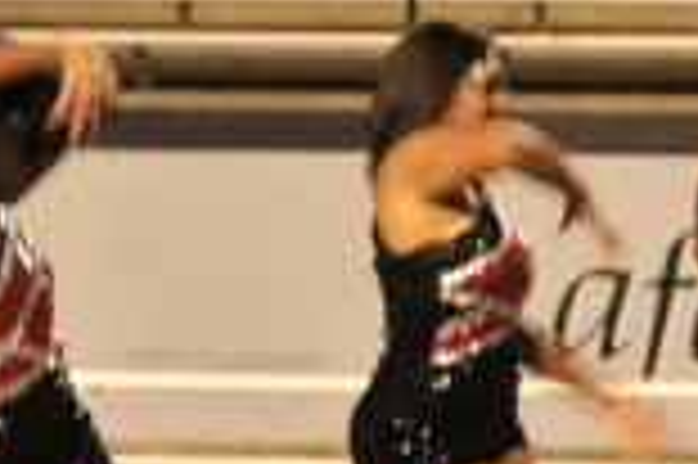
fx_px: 14266
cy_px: 426
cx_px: 739
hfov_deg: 2.8
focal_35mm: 737
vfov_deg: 1.9
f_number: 2.8
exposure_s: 1/60
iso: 220
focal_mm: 95
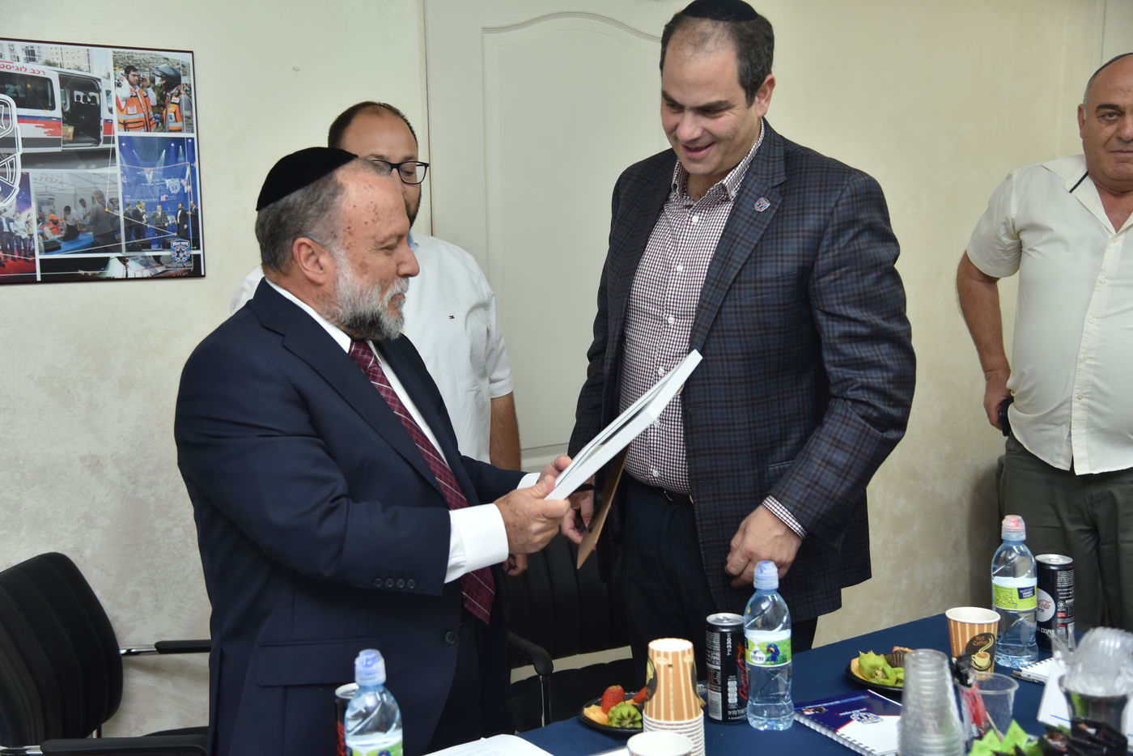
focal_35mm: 48
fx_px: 1511
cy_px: 378
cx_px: 566
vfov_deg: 28.1
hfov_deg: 41.1
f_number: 4
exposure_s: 1/160
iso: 500
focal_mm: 48
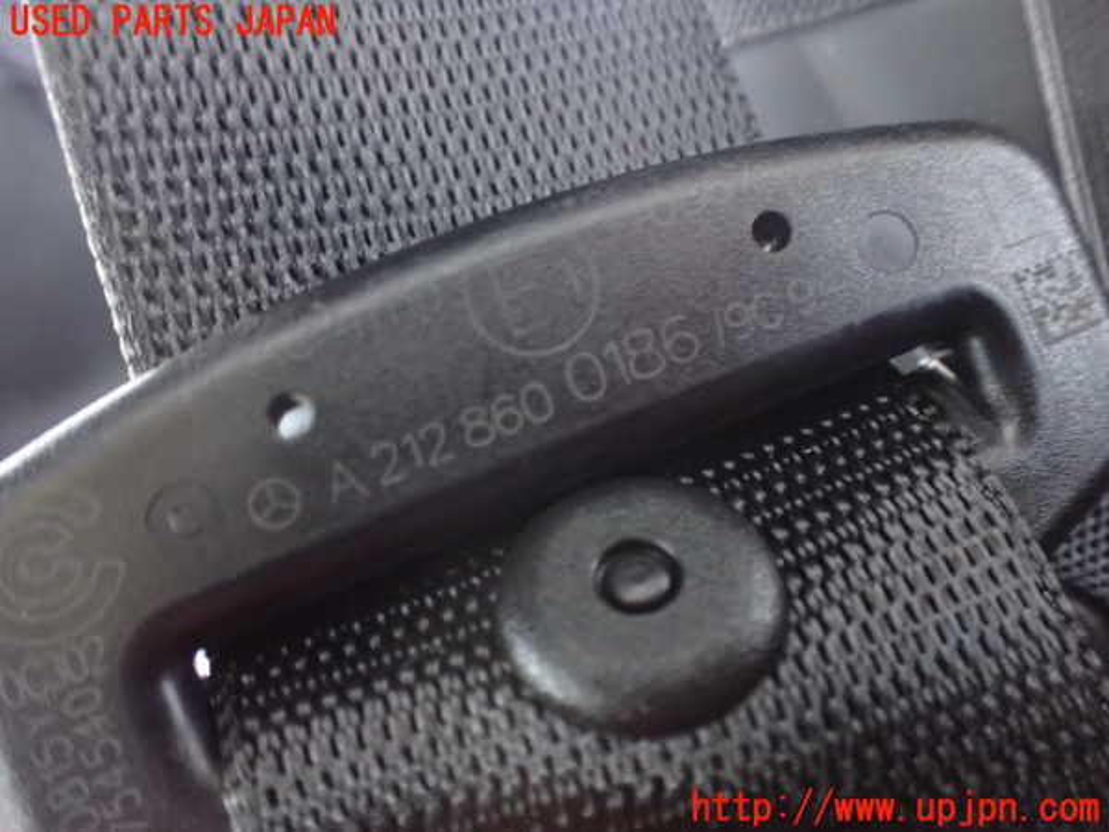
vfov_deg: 46.8
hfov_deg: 60.0
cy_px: 416
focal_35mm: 30
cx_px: 554
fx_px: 961
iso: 1600
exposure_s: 1/30
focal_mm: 5.4
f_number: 2.3
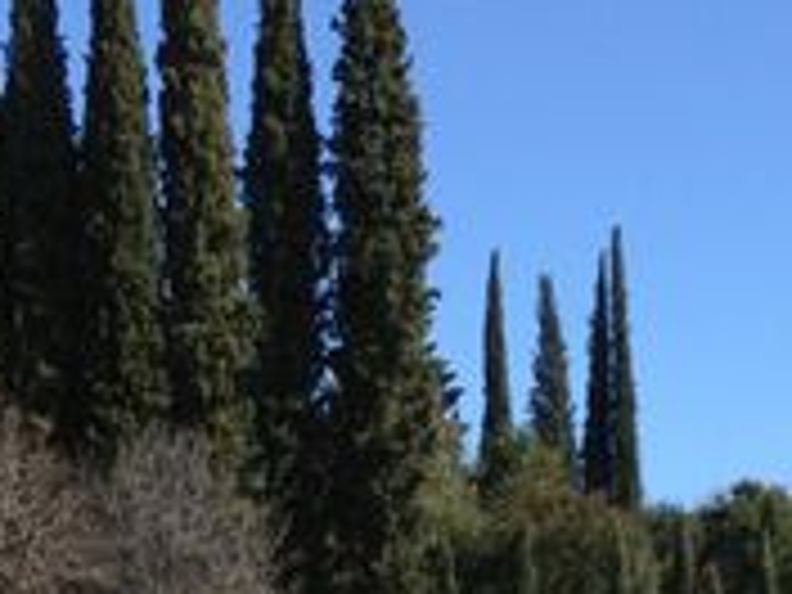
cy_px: 1071
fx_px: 2746
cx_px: 693
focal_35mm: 120
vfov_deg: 11.5
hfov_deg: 16.2
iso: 50
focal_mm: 4.13
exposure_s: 1/1178
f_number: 2.4
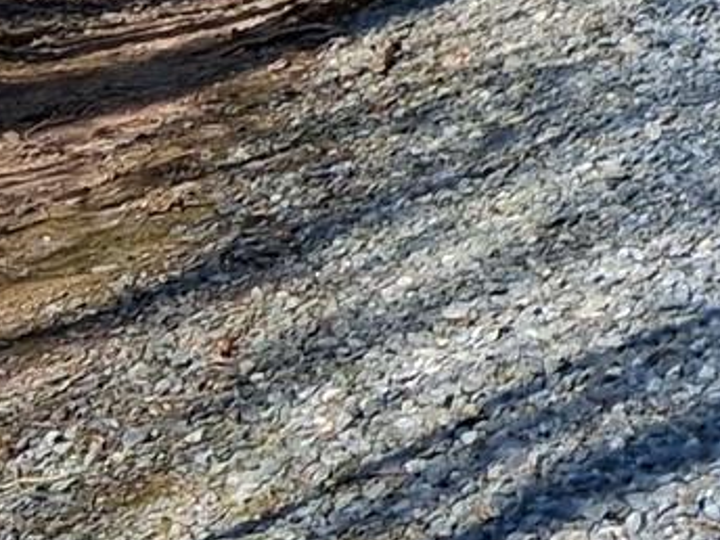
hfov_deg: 10.3
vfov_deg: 9.5
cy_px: -29
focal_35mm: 155
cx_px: 1942
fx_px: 3224
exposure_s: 1/377
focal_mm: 3.98
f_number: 1.8
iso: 25
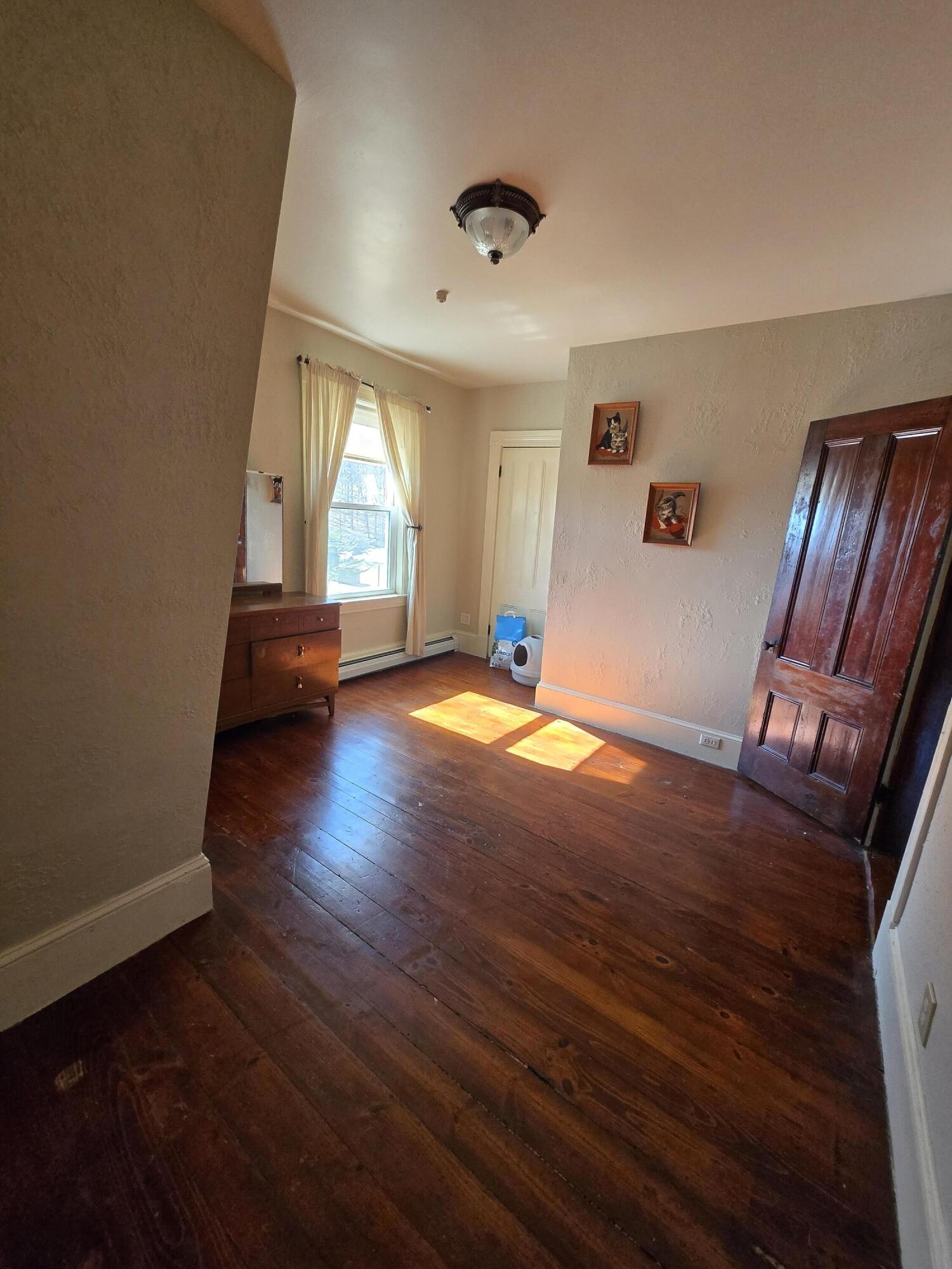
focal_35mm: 13
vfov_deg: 106.2
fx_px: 477
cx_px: 476
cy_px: 634
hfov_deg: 89.9
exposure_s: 1/60
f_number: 2.2
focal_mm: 1.7
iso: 160
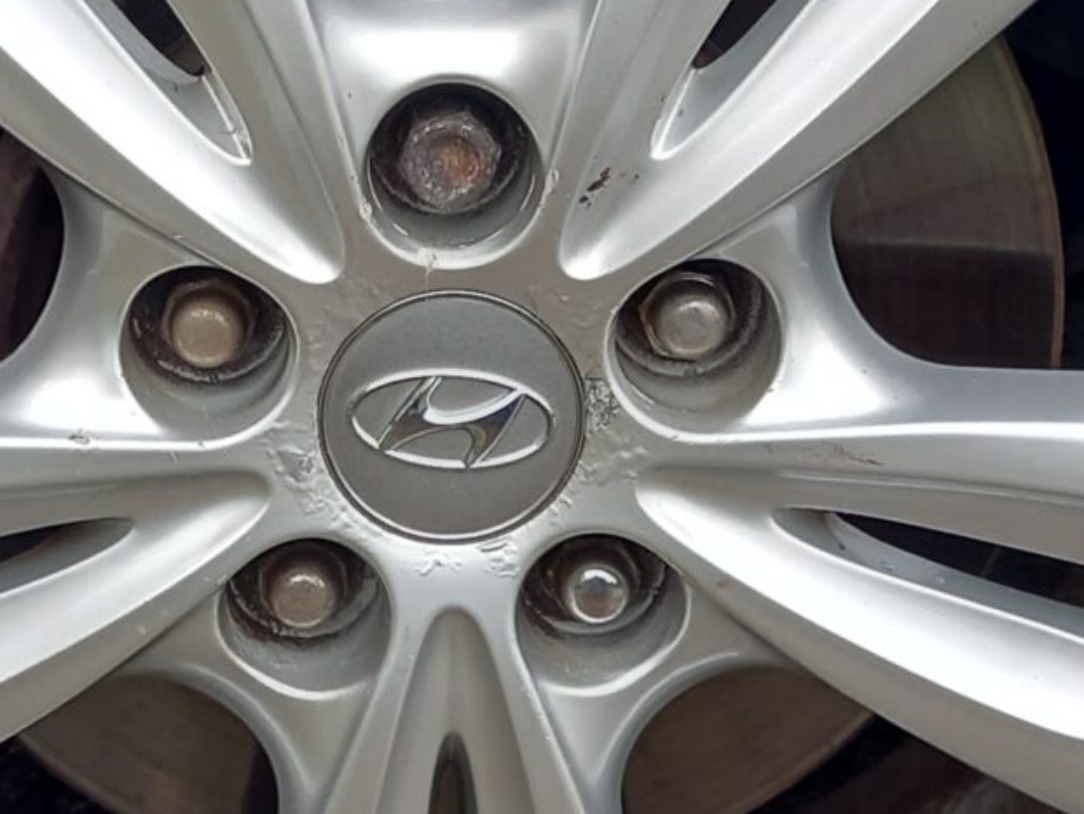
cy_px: 180
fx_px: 3226
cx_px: 375
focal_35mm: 103
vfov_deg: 14.3
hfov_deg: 19.0
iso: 50
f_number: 2
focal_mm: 4.6
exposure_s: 1/60
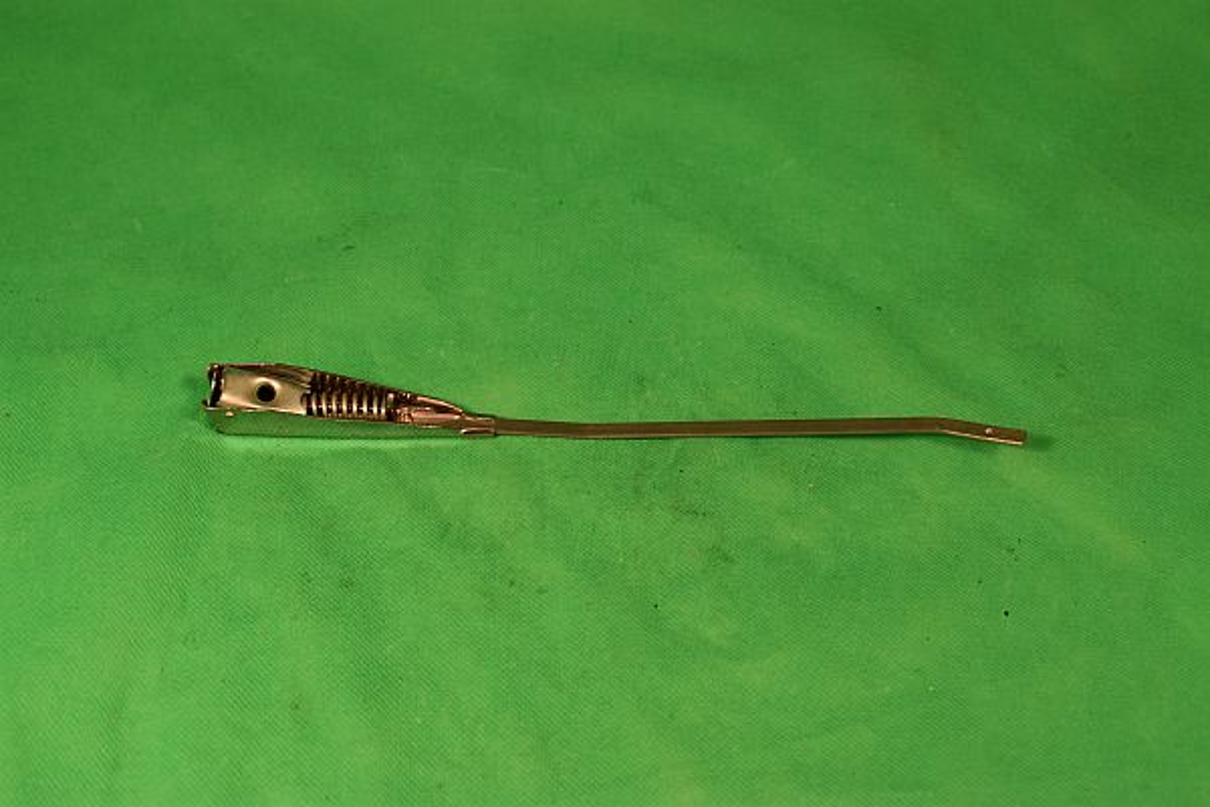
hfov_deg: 45.0
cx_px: 605
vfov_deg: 30.8
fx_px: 1462
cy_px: 404
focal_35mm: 44
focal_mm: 29
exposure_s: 1/250
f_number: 8
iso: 320
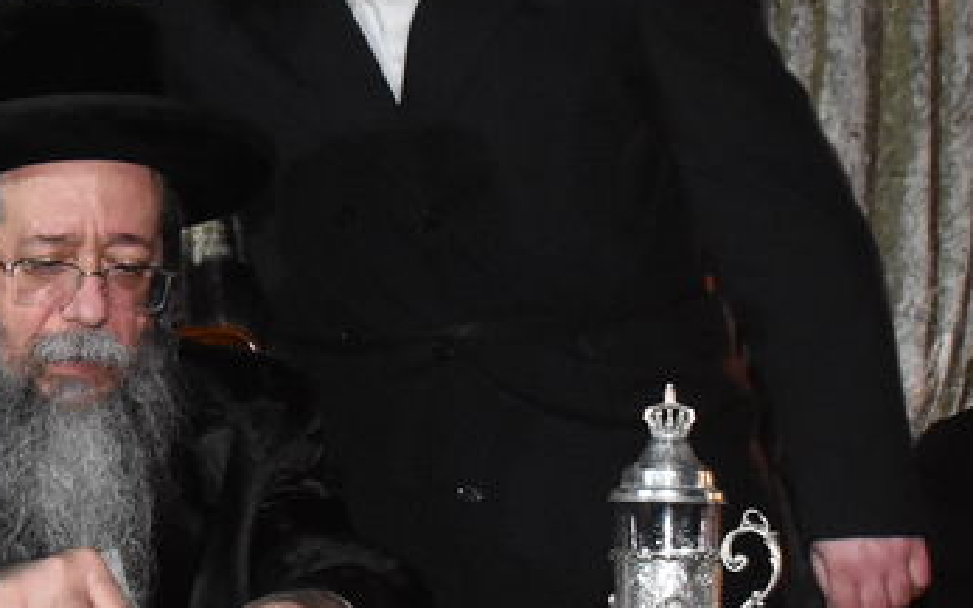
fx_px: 2944
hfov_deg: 17.8
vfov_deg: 11.8
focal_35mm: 111
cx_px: -230
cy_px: 307
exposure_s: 1/60
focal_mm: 18
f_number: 5.6
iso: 3200
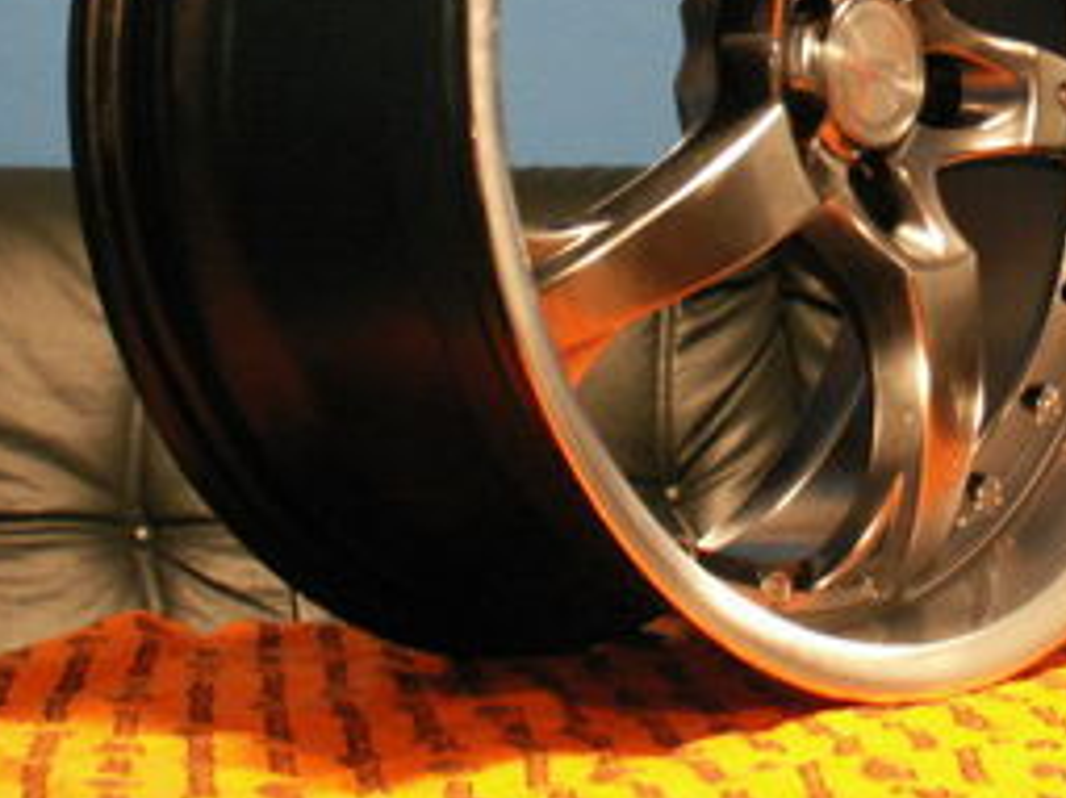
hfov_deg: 21.8
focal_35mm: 88
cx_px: 949
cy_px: -63
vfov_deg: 16.3
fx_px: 2709
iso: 160
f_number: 2.8
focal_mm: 5.86
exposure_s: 1.3
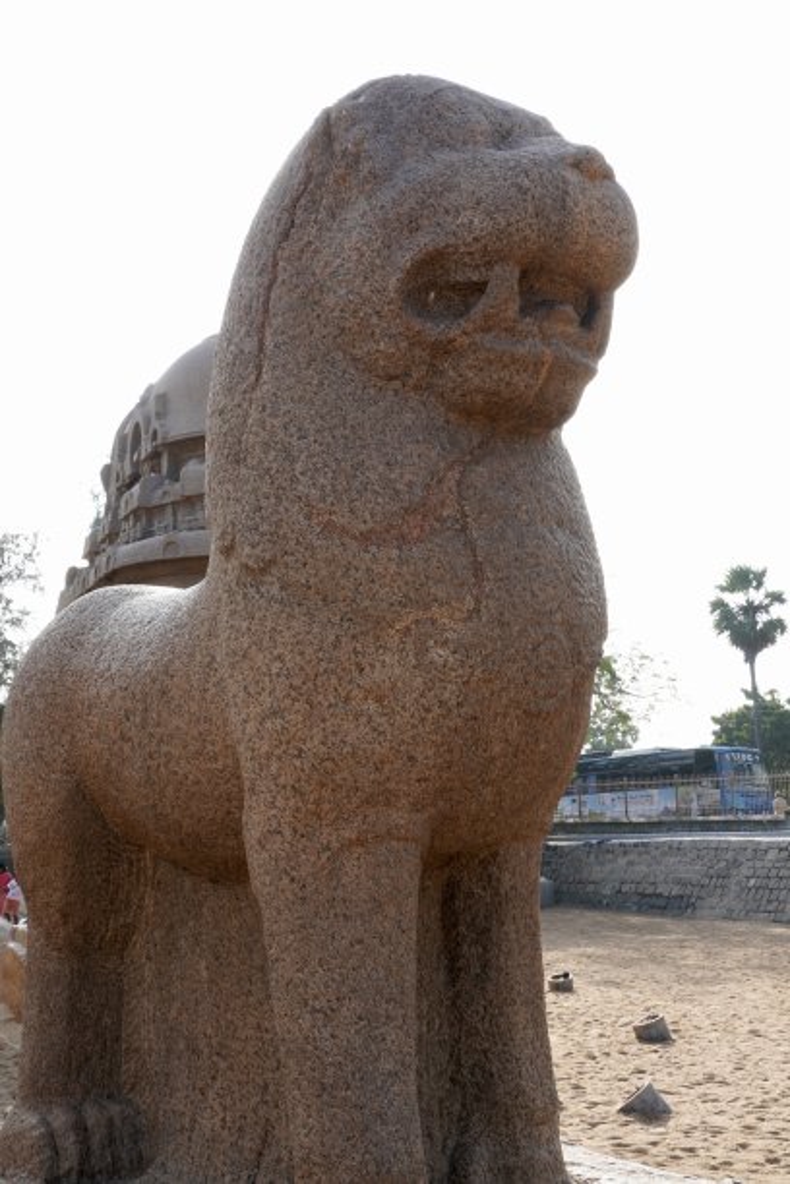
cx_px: 395
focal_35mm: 44
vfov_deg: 45.0
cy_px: 592
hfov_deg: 30.8
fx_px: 1432
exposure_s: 1/100
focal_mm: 29
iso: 200
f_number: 11
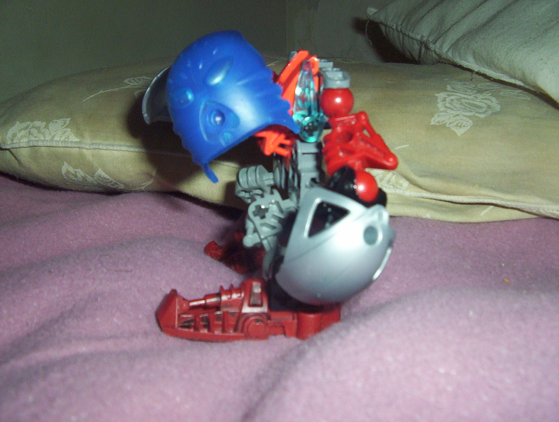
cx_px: 280
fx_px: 631
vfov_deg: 37.0
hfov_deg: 47.8
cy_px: 211
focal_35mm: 39
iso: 140
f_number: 3.84
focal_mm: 5.26
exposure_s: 1/60
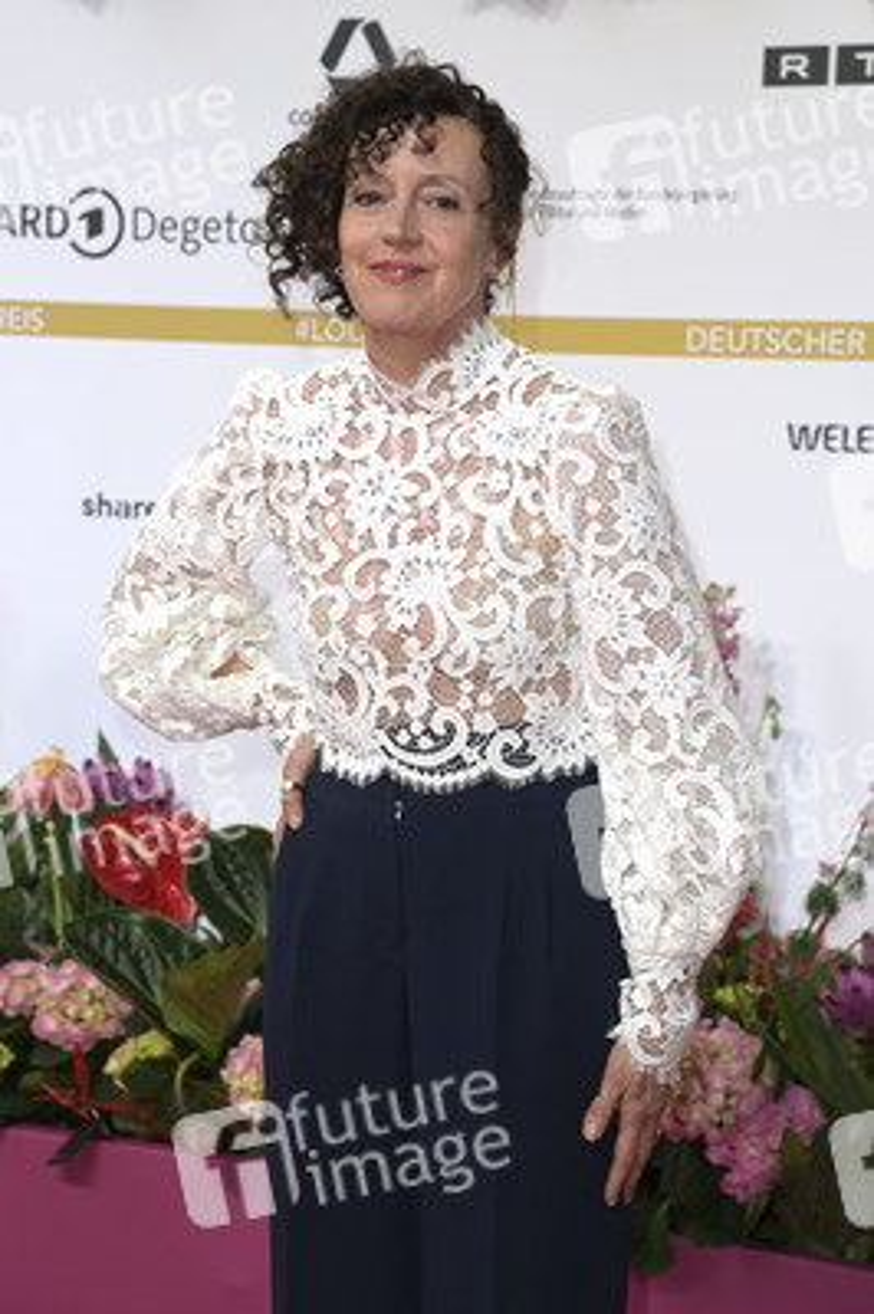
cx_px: 437
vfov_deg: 20.8
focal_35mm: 98
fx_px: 3575
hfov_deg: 13.9
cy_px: 657
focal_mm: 98
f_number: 6.3
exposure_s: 1/250
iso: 640
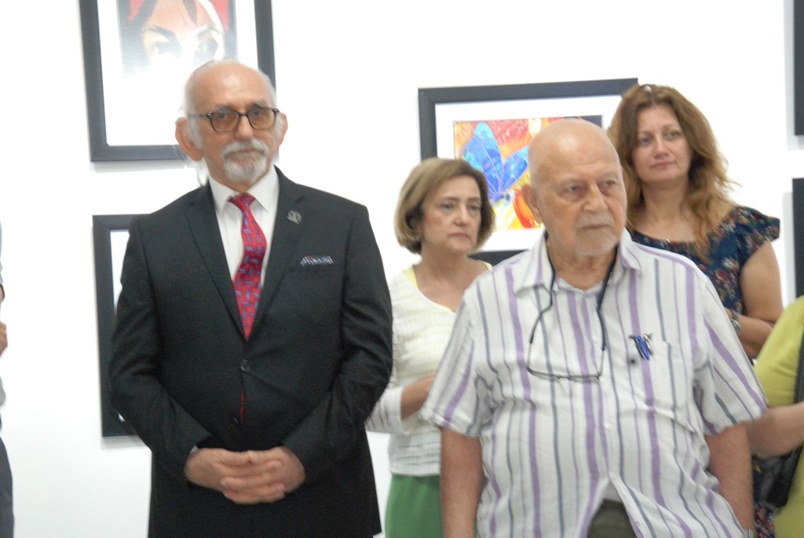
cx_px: 402
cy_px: 269
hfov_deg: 21.9
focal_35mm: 93
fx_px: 2079
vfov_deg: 14.7
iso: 1600
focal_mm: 62
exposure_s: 1/30
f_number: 5.6
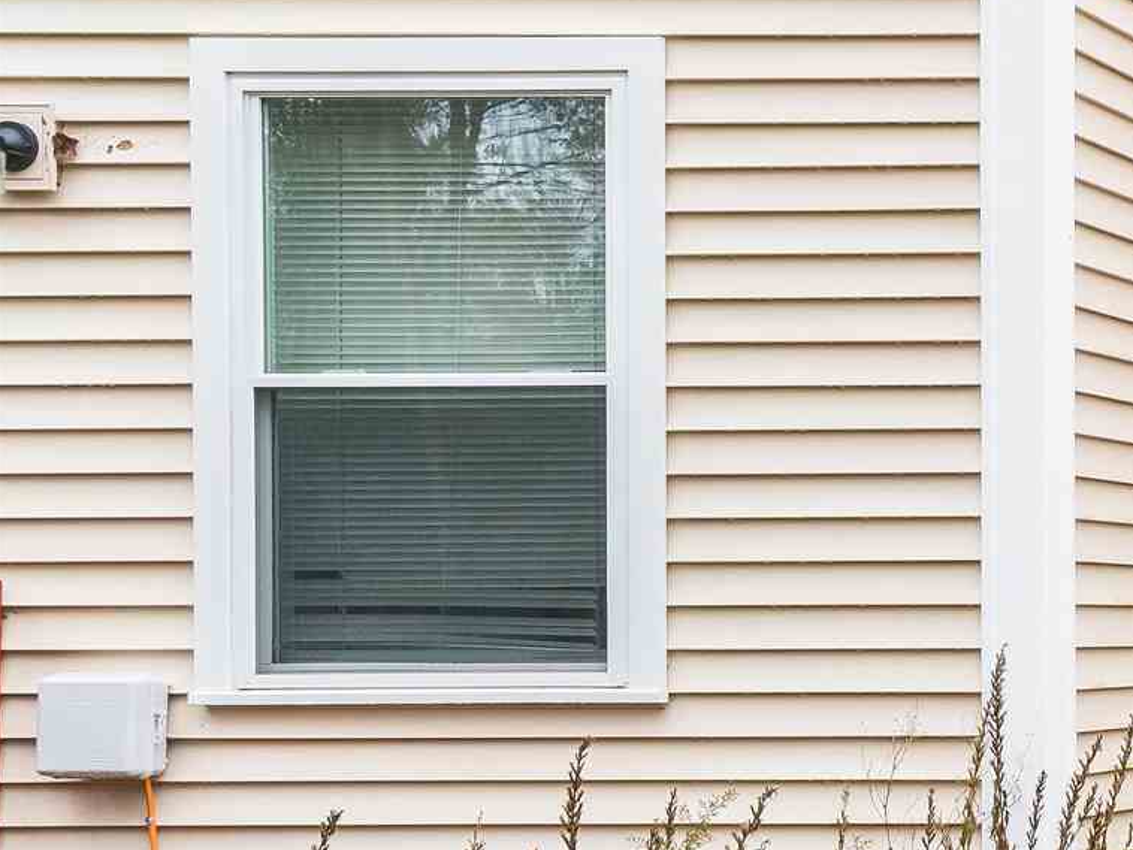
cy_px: 435
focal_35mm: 74
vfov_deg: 19.9
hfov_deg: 17.8
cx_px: 2291
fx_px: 2423
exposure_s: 1/160
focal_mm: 19
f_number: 8
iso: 1250
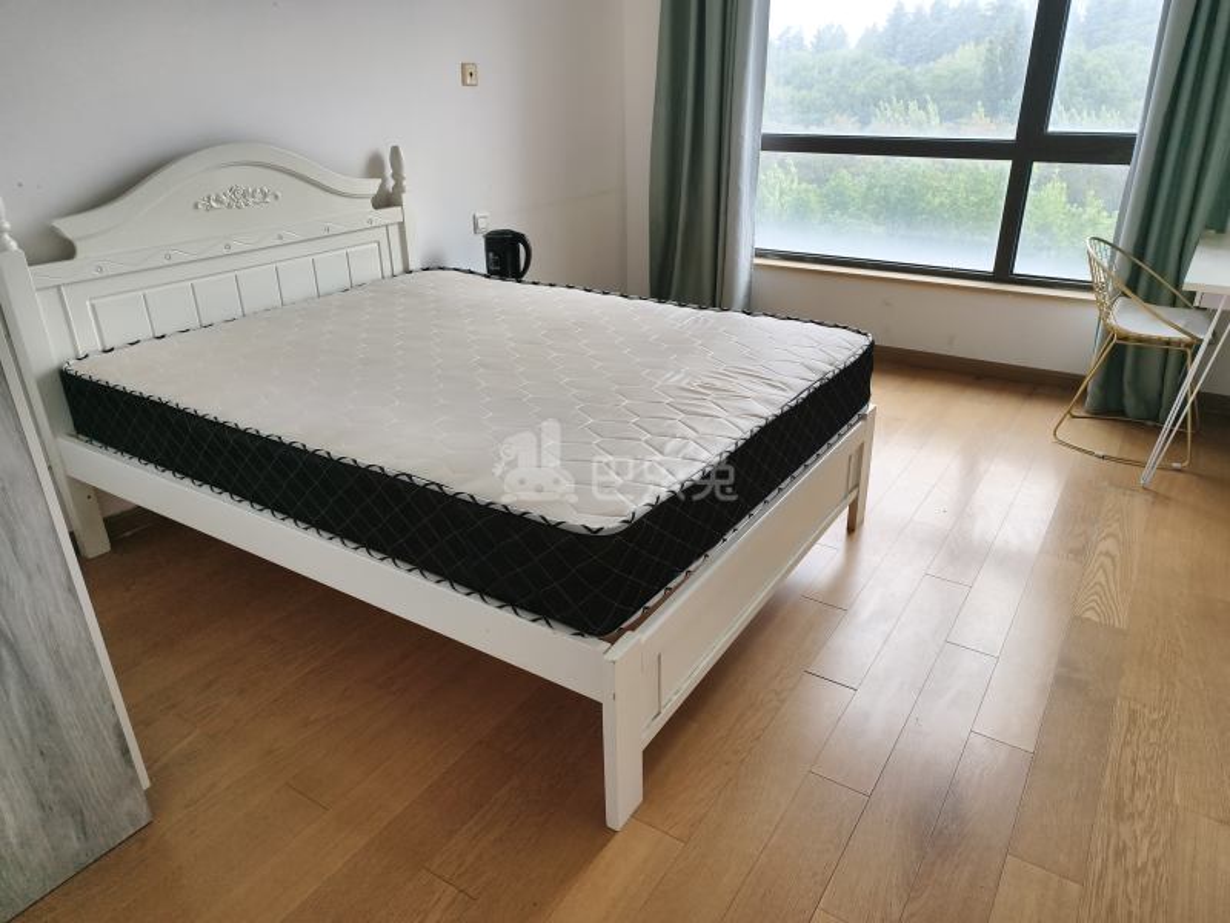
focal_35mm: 23
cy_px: 462
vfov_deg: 58.9
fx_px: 817
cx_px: 615
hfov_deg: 73.9
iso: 72
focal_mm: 6.54
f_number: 1.57
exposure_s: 1/233
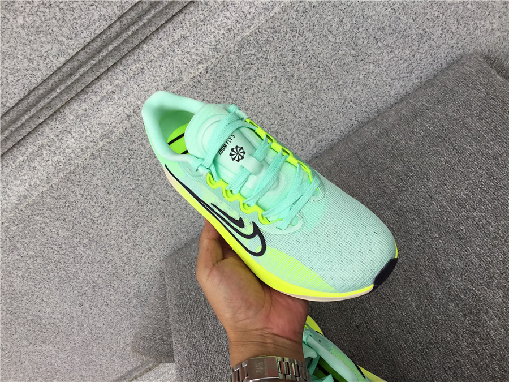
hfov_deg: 58.4
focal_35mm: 31
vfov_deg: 45.4
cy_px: 191
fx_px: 456
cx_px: 254
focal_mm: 3.3
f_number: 2.4
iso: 25
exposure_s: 1/130
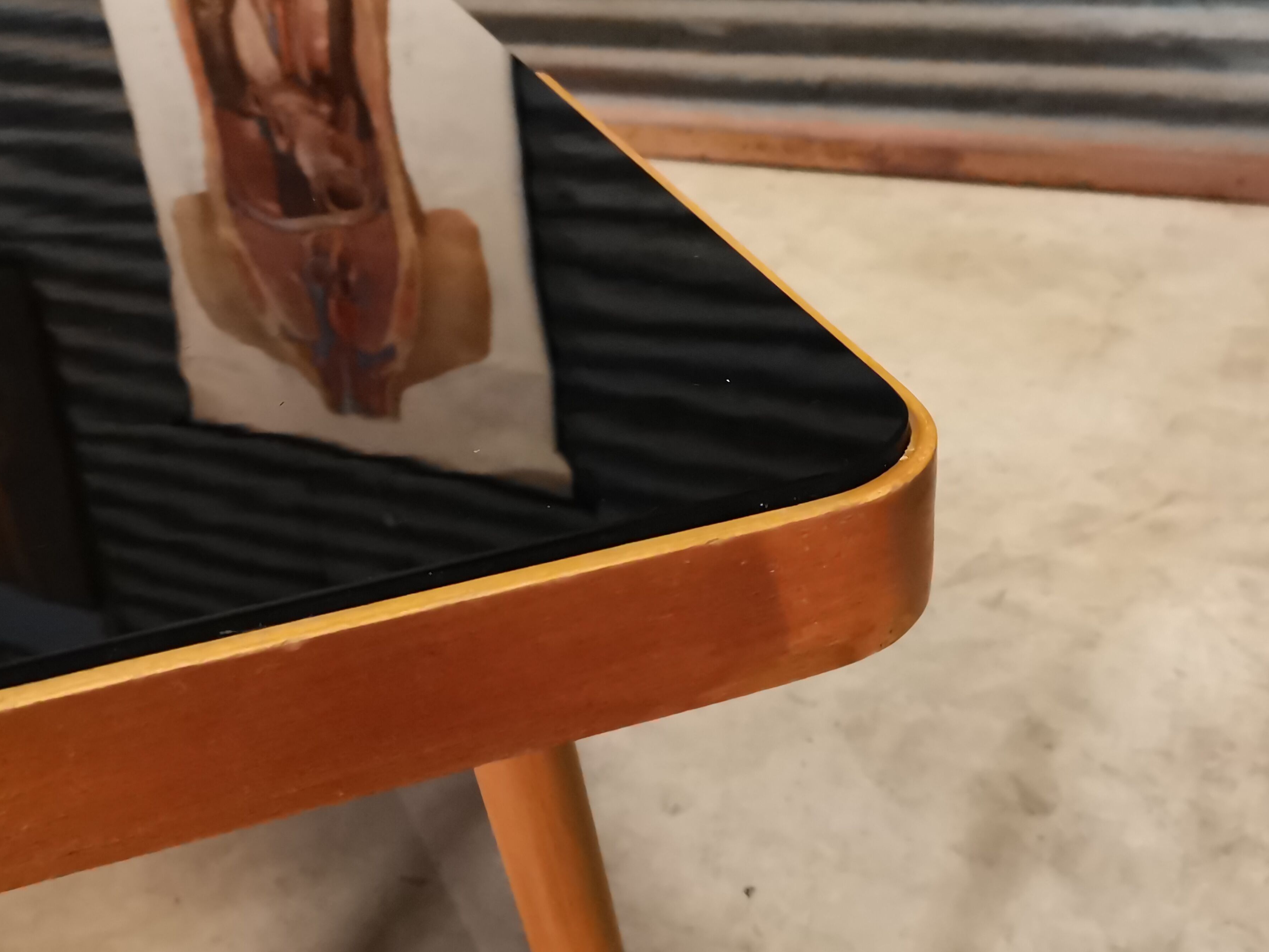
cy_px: 482
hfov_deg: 42.1
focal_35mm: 45
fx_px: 1650
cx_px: 634
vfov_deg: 32.2
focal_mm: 5.58
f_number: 1.8
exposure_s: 1/20
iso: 1600
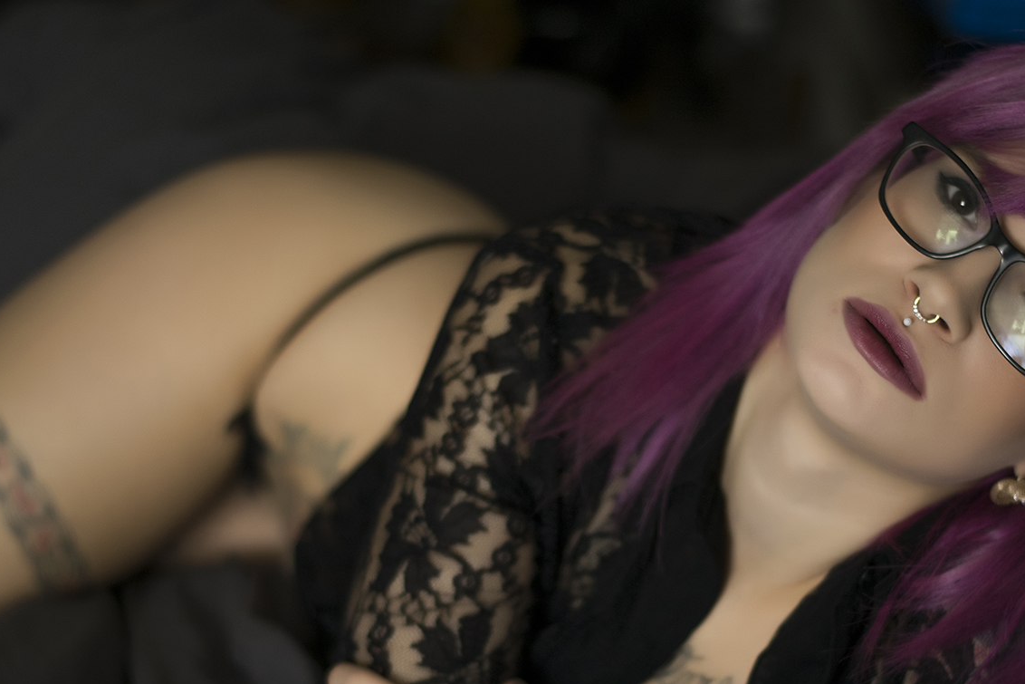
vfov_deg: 12.9
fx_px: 3018
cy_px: 469
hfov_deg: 19.3
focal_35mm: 106
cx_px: 570
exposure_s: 1/160
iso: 400
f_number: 1.8
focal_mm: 50
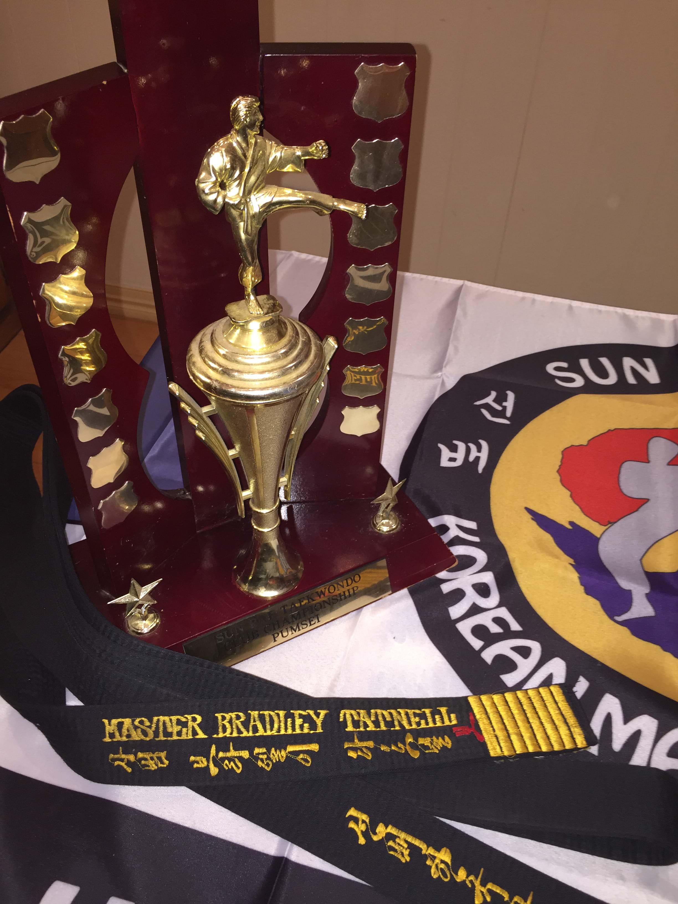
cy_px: 452
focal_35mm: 29
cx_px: 339
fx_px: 757
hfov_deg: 48.2
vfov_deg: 61.7
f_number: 2.2
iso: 80
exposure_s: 1/25
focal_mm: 4.15
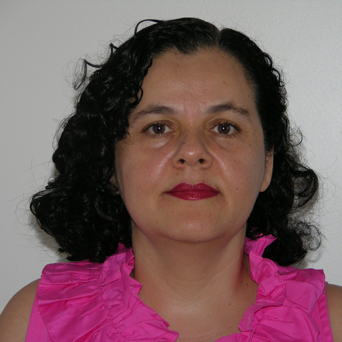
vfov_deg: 10.5
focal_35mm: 166
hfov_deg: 10.5
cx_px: 180
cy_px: 170
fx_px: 1856
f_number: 3.8
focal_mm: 34.7
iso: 100
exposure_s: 1/120
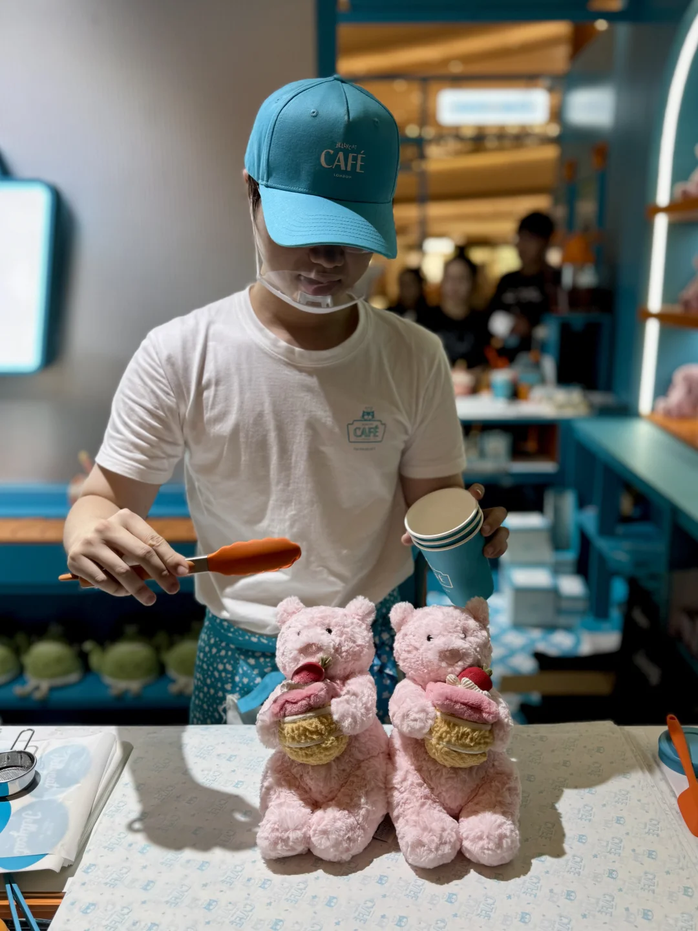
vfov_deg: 71.6
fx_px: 645
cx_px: 349
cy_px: 466
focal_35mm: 24
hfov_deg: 56.8
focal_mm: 6.76
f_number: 1.78
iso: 64
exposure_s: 1/121
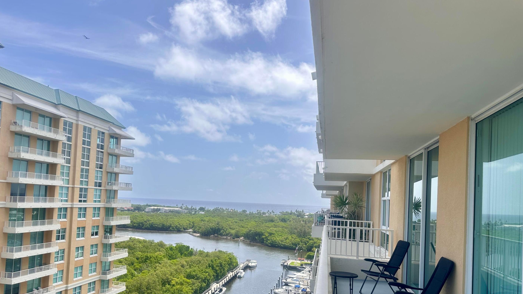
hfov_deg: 69.8
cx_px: 254
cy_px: 189
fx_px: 374
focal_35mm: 27
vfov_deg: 42.5
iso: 80
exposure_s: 1/2591
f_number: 1.78
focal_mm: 6.86
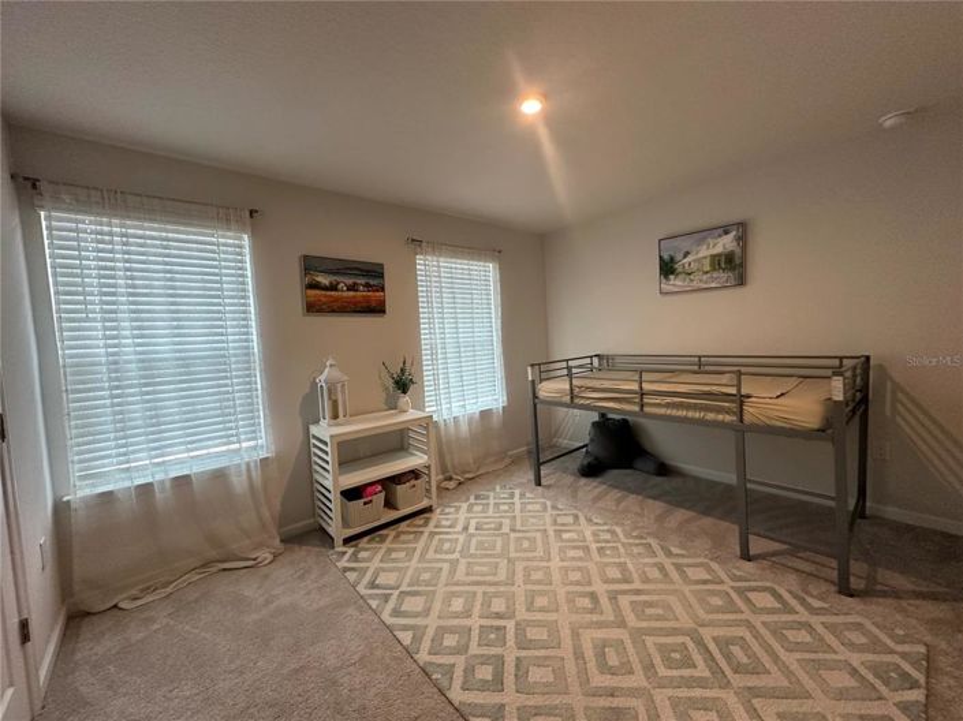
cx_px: 482
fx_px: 389
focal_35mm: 14
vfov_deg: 85.6
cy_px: 360
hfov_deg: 102.1
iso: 250
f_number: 2.2
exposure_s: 1/120
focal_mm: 2.22
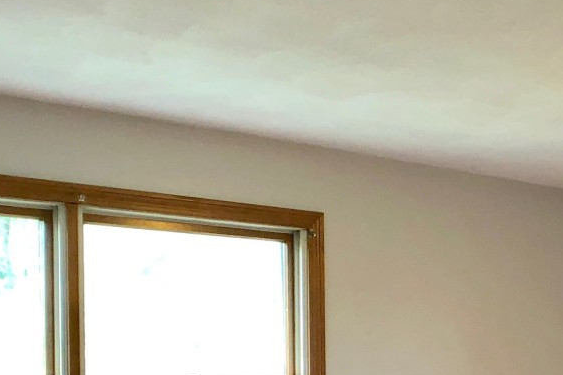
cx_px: 641
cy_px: 425
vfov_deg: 12.7
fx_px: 1657
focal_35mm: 106
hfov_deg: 18.5
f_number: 1.8
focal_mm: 3.99
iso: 80
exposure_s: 1/30
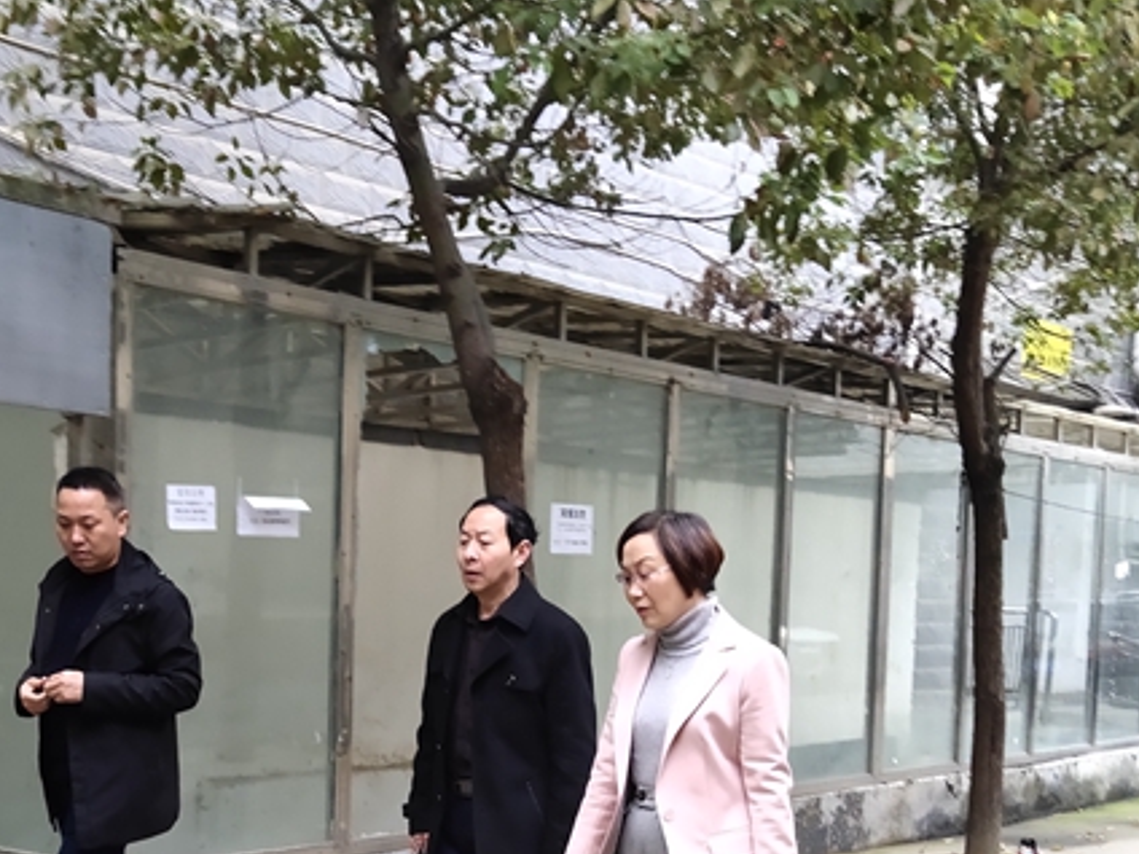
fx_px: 1612
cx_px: 349
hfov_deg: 38.3
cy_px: 728
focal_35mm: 49
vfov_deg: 28.8
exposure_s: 1/100
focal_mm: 3.87
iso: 281
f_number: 2
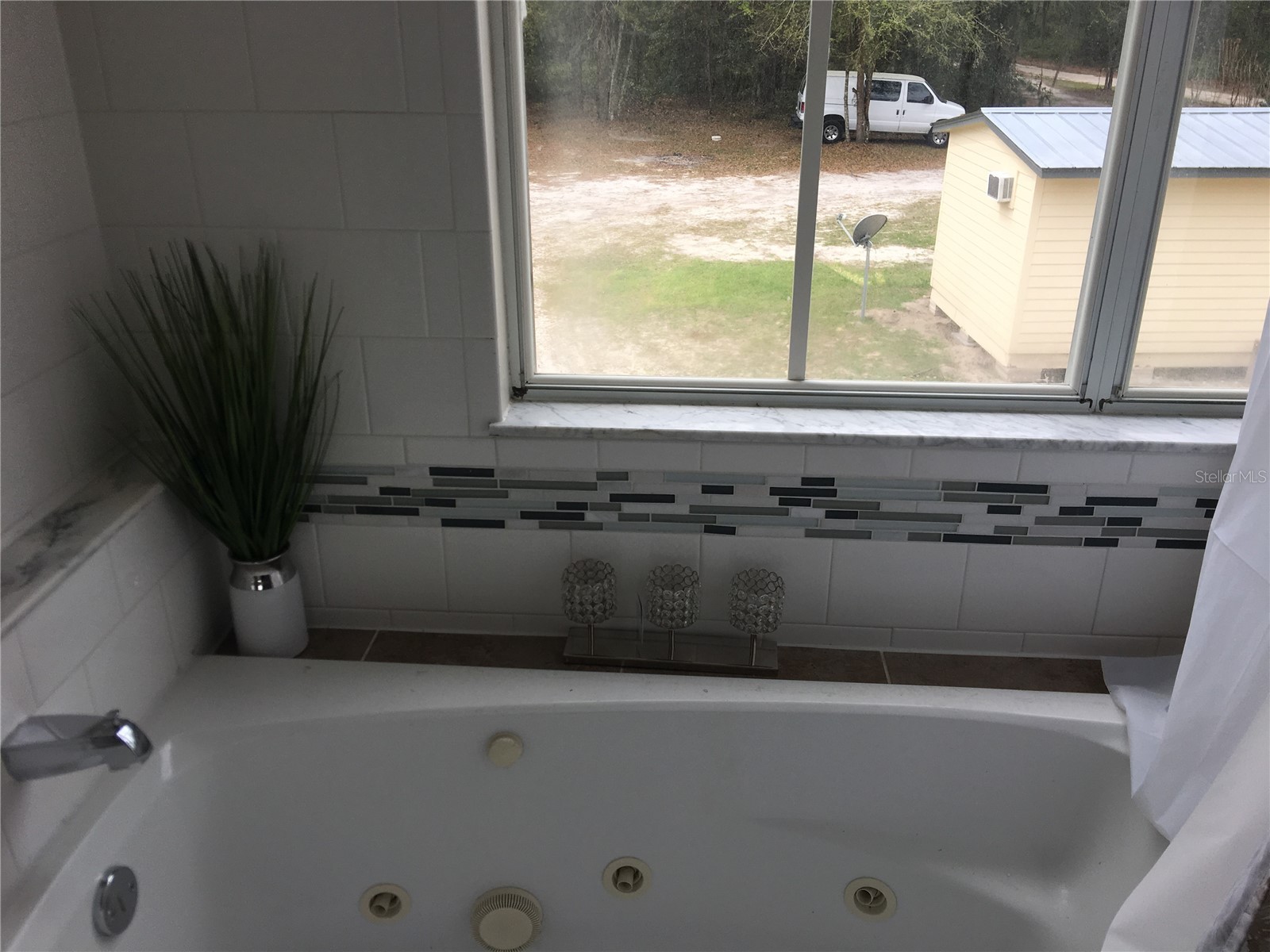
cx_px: 635
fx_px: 1064
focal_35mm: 29
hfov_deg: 61.7
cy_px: 476
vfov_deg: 48.2
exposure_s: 1/503
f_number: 2.2
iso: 25
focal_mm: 4.15
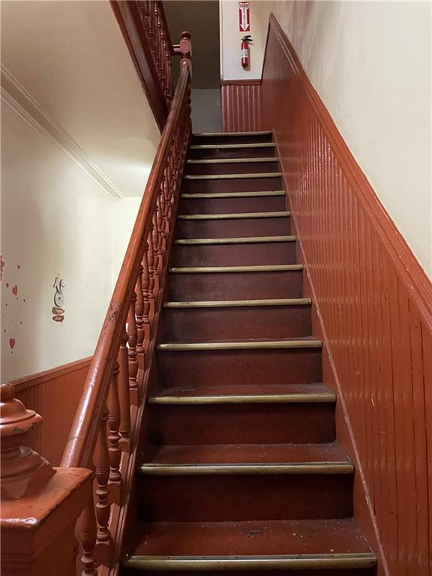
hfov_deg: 53.1
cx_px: 216
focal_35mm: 26
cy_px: 288
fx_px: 433
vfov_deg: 67.3
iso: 640
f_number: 1.6
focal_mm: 4.2
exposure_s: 1/30
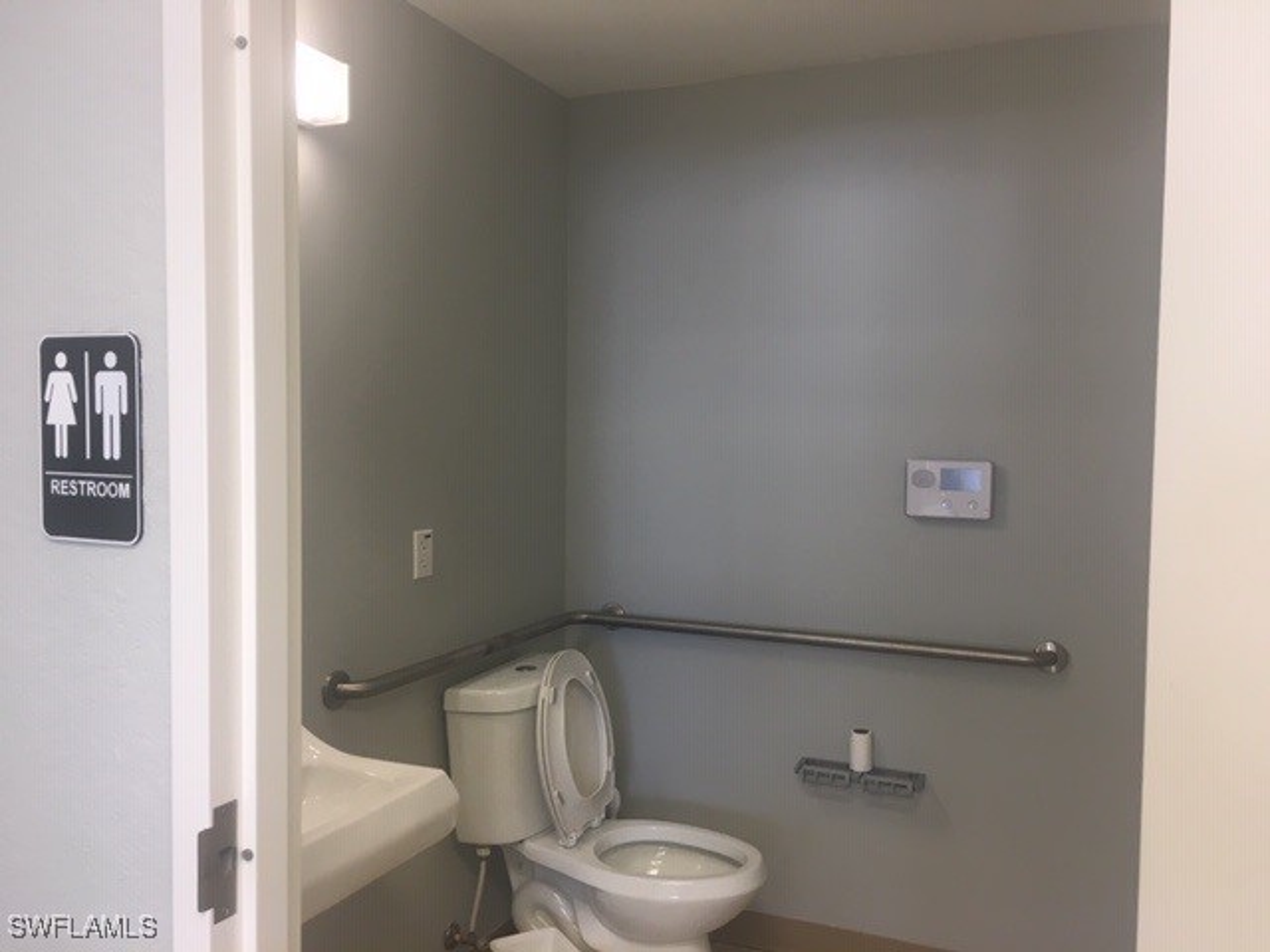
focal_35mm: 29
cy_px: 476
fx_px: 1064
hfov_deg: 61.7
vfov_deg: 48.2
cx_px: 635
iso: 25
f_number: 2.2
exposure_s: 1/30
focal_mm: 4.15
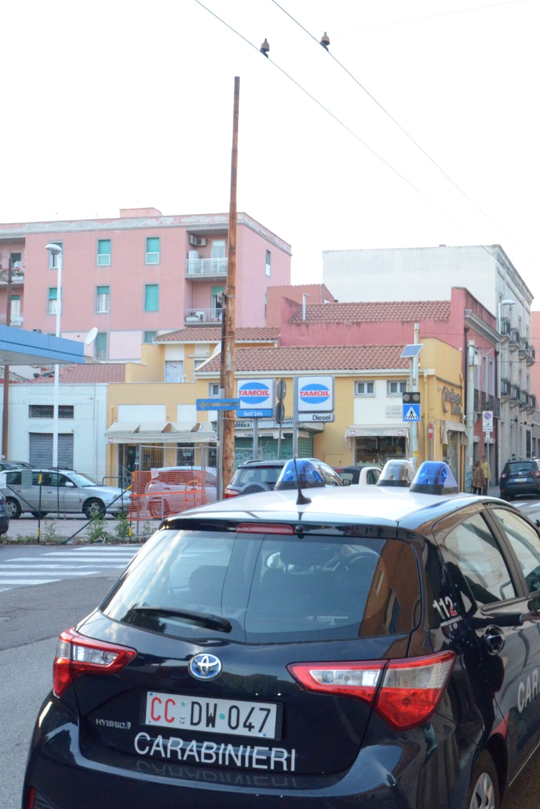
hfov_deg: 31.0
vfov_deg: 47.4
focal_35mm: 41
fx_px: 922
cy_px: 407
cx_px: 499
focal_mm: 18
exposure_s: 1/200
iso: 2500
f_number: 5.6
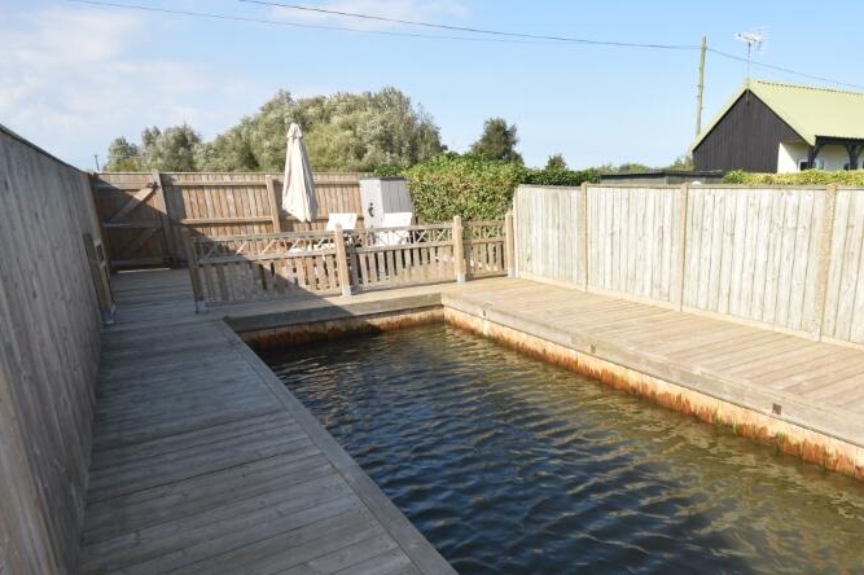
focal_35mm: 23
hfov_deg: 73.5
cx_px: 585
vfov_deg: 54.5
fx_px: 552
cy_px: 358
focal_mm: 10
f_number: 7.1
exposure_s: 1/200
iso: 100
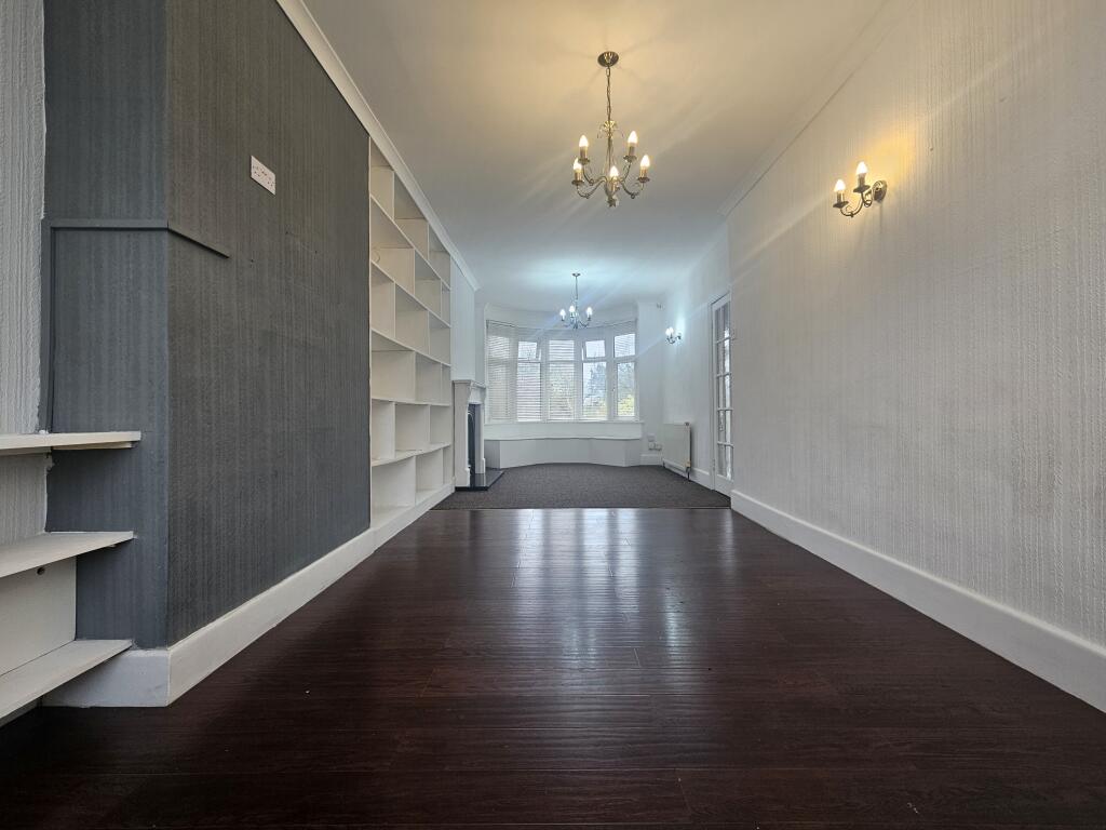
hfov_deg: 106.2
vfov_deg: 89.9
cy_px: 415
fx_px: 415
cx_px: 553
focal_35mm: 13
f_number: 2.2
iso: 50
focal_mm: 2.2
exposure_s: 1/50.3
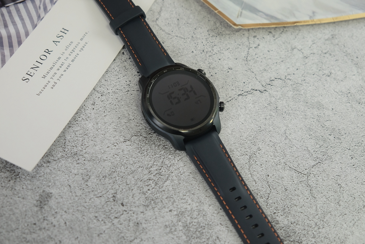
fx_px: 619
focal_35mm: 61
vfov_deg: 22.3
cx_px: 182
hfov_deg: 32.9
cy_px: 122
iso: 500
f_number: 4.5
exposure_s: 1/85
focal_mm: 40.7
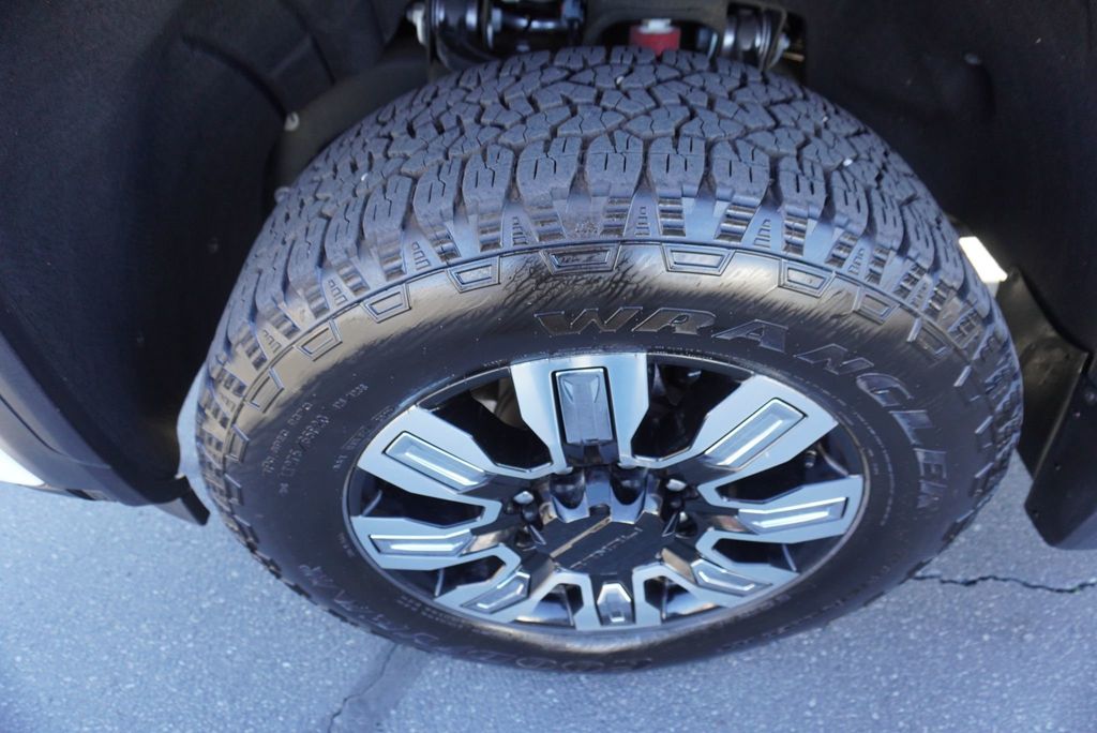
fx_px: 732
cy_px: 366
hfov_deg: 73.7
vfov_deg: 53.2
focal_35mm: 24
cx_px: 548
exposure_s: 1/160
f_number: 4
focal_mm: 16
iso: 800
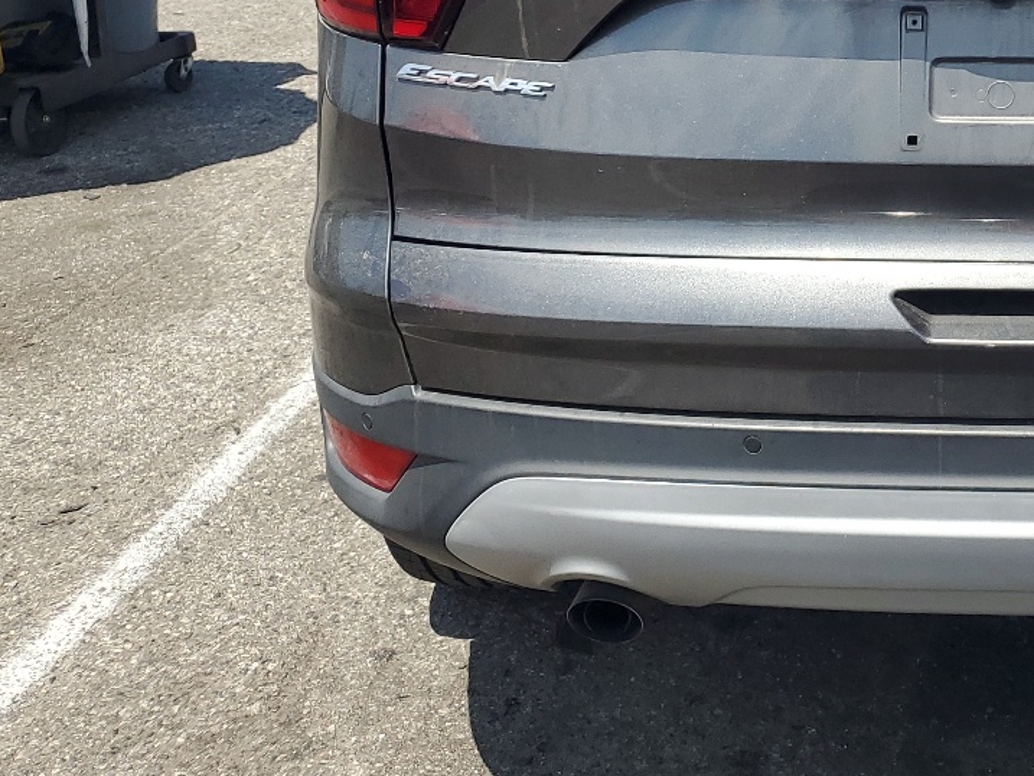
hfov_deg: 30.8
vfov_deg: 24.3
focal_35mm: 58
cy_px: 29
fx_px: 1733
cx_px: 1034
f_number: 1.5
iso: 50
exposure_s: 1/2000
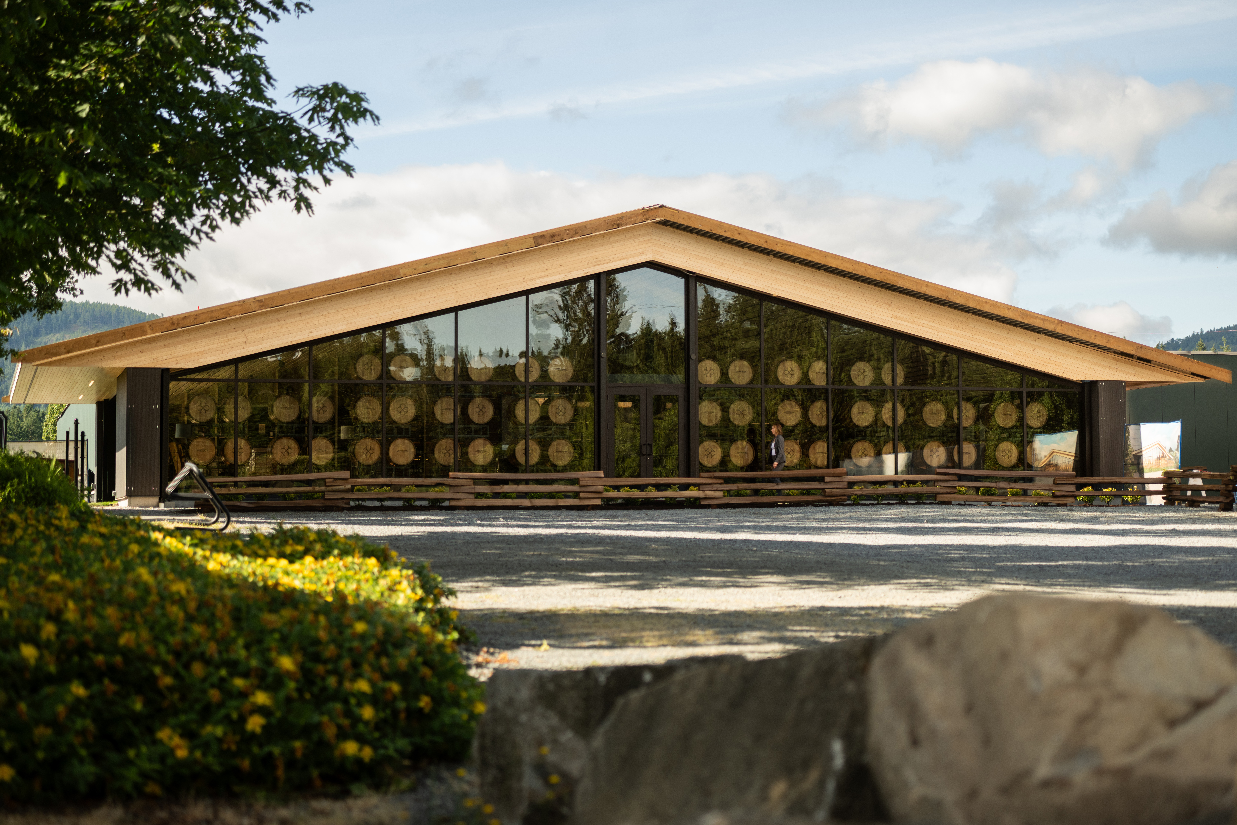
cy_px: 412
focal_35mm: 70
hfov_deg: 28.8
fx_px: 2405
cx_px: 618
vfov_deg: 19.5
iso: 160
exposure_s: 1/1000
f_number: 2.8
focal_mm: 70
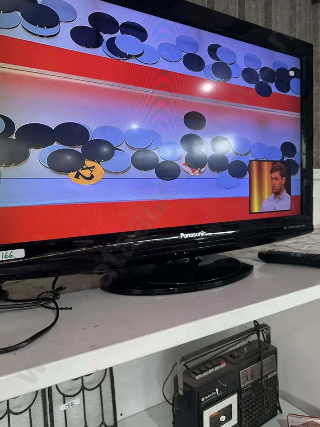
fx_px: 320
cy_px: 198
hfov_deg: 53.1
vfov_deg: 67.2
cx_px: 161
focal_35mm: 26
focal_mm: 6.86
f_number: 1.78
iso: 100
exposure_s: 1/100
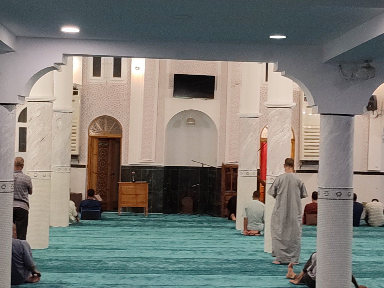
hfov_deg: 69.4
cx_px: 192
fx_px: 277
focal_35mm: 25
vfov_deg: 54.9
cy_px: 144
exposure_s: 1/33
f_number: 1.9
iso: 195
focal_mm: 6.04
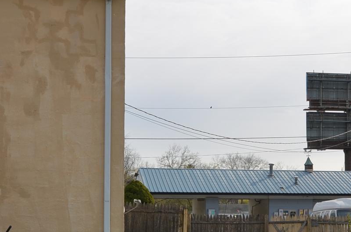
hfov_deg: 26.1
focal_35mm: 77
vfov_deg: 17.5
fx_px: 749
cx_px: 253
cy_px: 181
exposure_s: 1/200
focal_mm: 20
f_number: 11
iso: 100
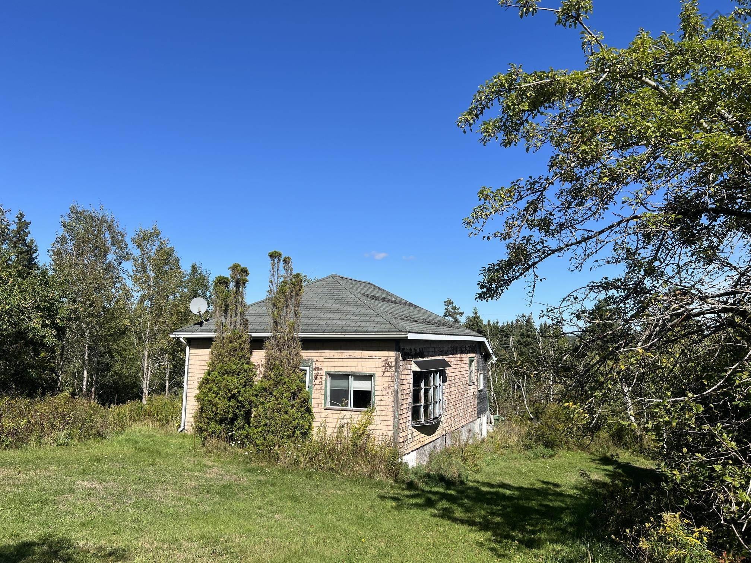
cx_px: 376
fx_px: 564
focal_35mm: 26
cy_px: 282
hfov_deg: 67.3
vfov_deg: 53.1
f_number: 1.5
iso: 50
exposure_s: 1/4274
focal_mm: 5.7
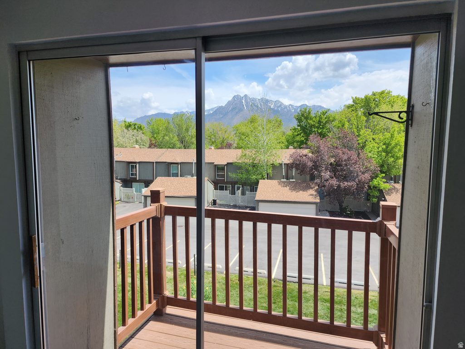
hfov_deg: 73.9
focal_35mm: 23
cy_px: 174
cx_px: 232
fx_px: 309
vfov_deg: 58.9
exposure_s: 1/621
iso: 12
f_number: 1.8
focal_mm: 6.4
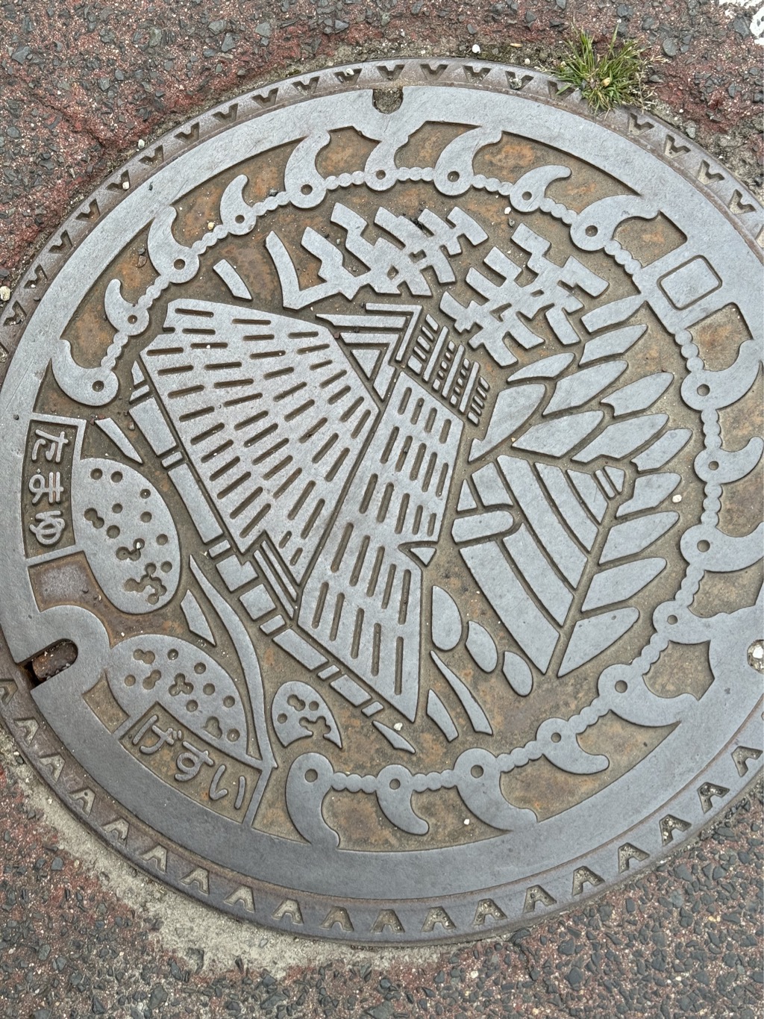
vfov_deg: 39.7
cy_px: 510
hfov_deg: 30.3
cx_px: 382
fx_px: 1412
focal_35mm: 48
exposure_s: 1/112
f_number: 1.78
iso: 100
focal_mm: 6.76
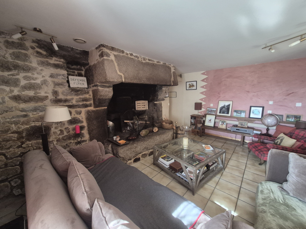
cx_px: 153
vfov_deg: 89.9
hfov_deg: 106.2
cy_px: 114
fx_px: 115
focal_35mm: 13
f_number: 2.2
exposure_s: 1/50
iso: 320
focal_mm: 1.74
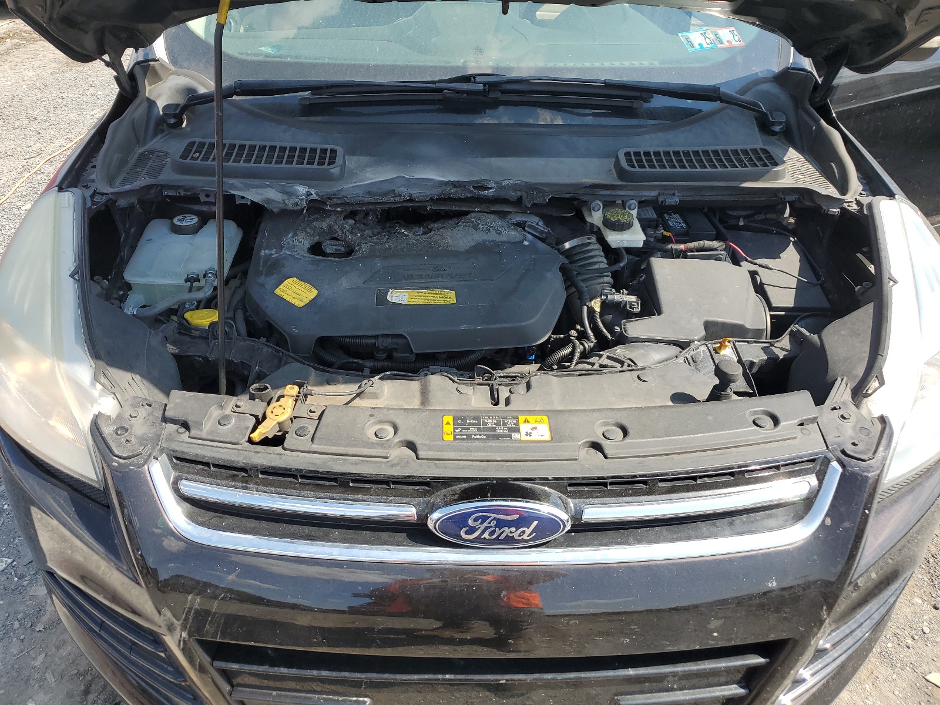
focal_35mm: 26
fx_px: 706
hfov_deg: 67.3
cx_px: 470
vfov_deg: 53.1
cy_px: 352
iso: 50
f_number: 1.5
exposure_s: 1/1250
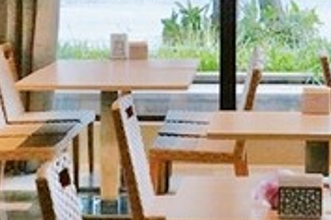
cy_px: -21
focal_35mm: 144
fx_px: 1324
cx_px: 271
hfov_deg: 14.2
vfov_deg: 9.4
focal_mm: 30
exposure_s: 1/640
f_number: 8
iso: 6400
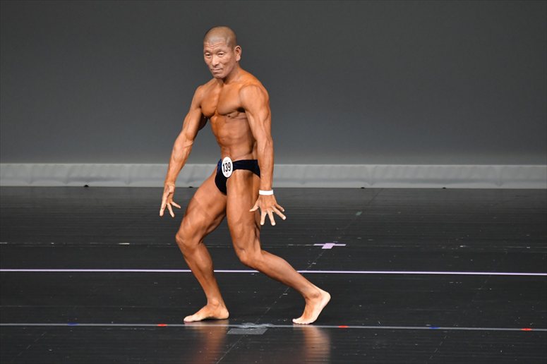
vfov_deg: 3.1
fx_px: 6834
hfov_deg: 4.6
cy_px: 182
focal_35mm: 450
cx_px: 274
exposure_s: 1/400
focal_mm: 300
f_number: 5.6
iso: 4000
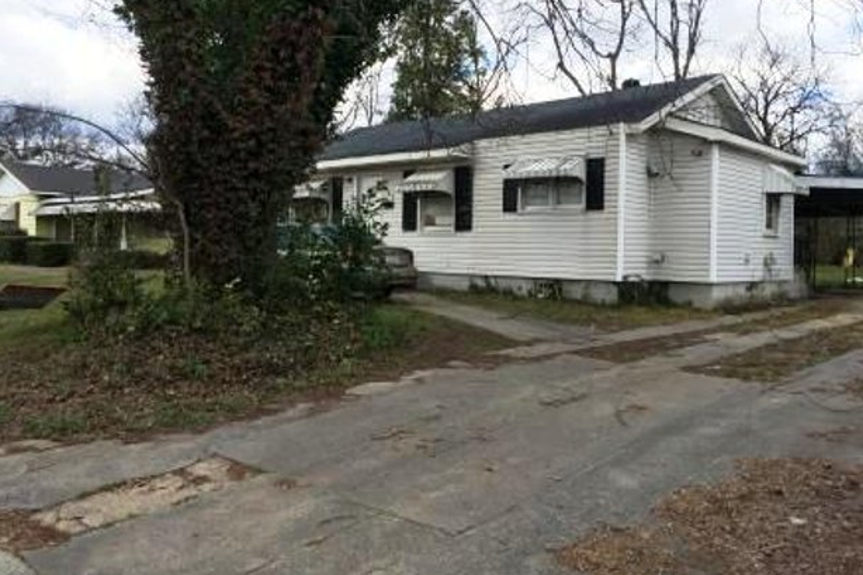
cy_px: 251
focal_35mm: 31
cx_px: 435
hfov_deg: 60.3
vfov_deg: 42.2
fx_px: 743
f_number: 2.2
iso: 32
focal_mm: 4.15
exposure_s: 1/1080
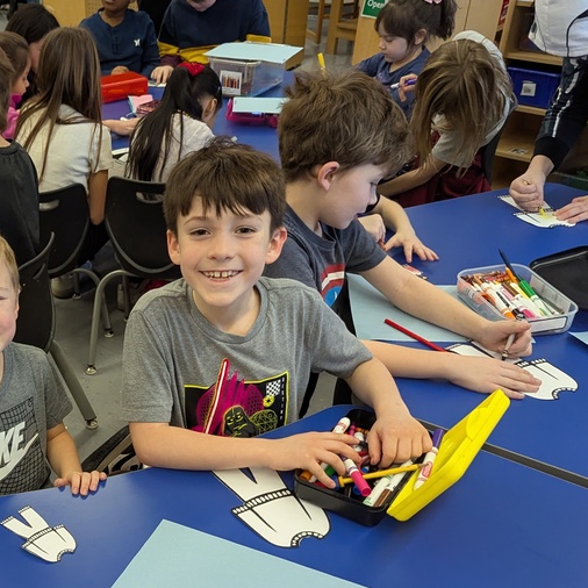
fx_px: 826
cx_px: 66
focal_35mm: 43
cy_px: 424
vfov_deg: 38.4
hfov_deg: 36.9
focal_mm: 6.81
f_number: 1.85
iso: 745
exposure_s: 1/225
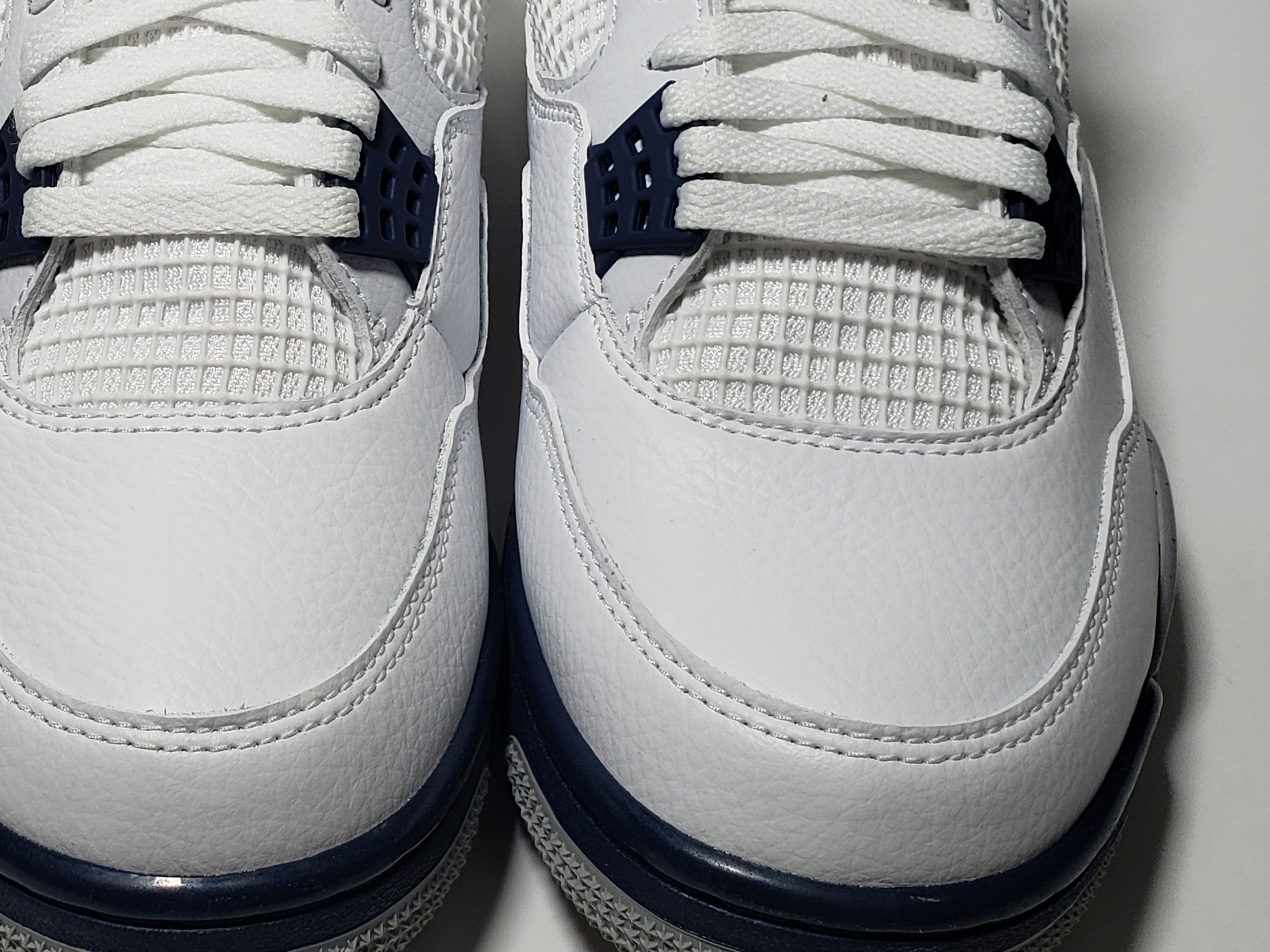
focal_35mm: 56
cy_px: 186
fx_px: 2055
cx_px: 290
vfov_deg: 25.6
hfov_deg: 33.5
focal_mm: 4.3
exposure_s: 1/274
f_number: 2.4
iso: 50
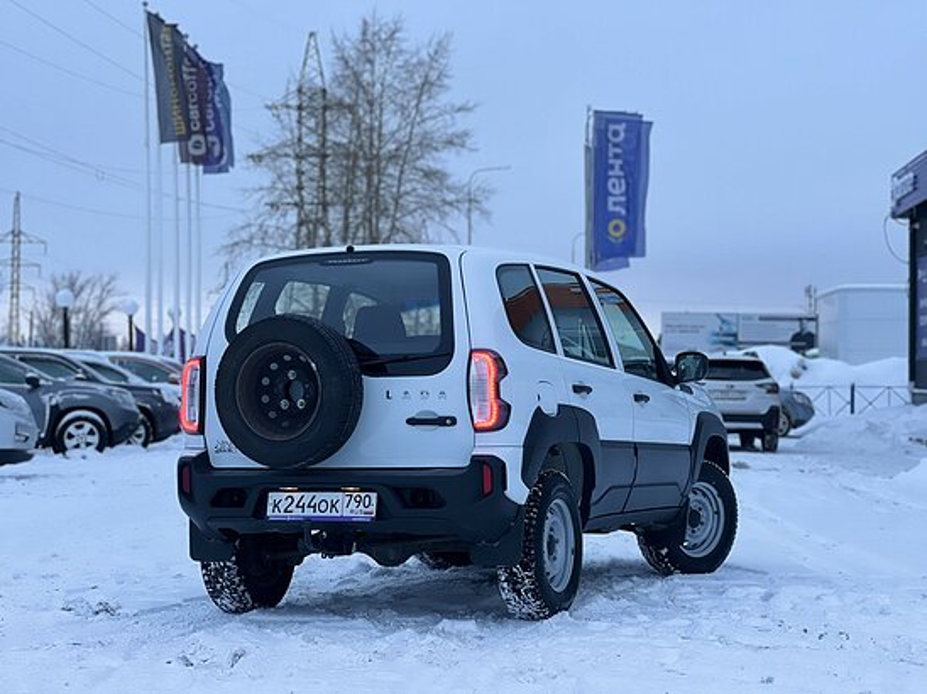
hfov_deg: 25.4
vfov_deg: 19.1
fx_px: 2060
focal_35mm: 77
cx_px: 464
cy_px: 347
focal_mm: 9
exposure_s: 1/121
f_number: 2.8
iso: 125
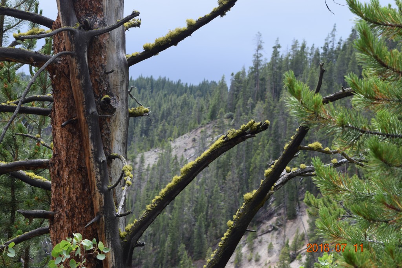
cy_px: 134
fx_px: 921
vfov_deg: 16.5
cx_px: 201
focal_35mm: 82
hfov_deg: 24.6
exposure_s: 1/250
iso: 250
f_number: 8
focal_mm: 55
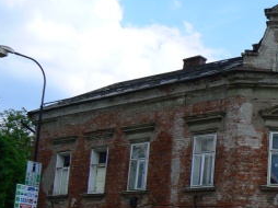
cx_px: 269
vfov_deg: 20.3
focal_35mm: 71
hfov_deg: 26.2
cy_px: 180
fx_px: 570
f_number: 6.3
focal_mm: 6
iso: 80
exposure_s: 1/400
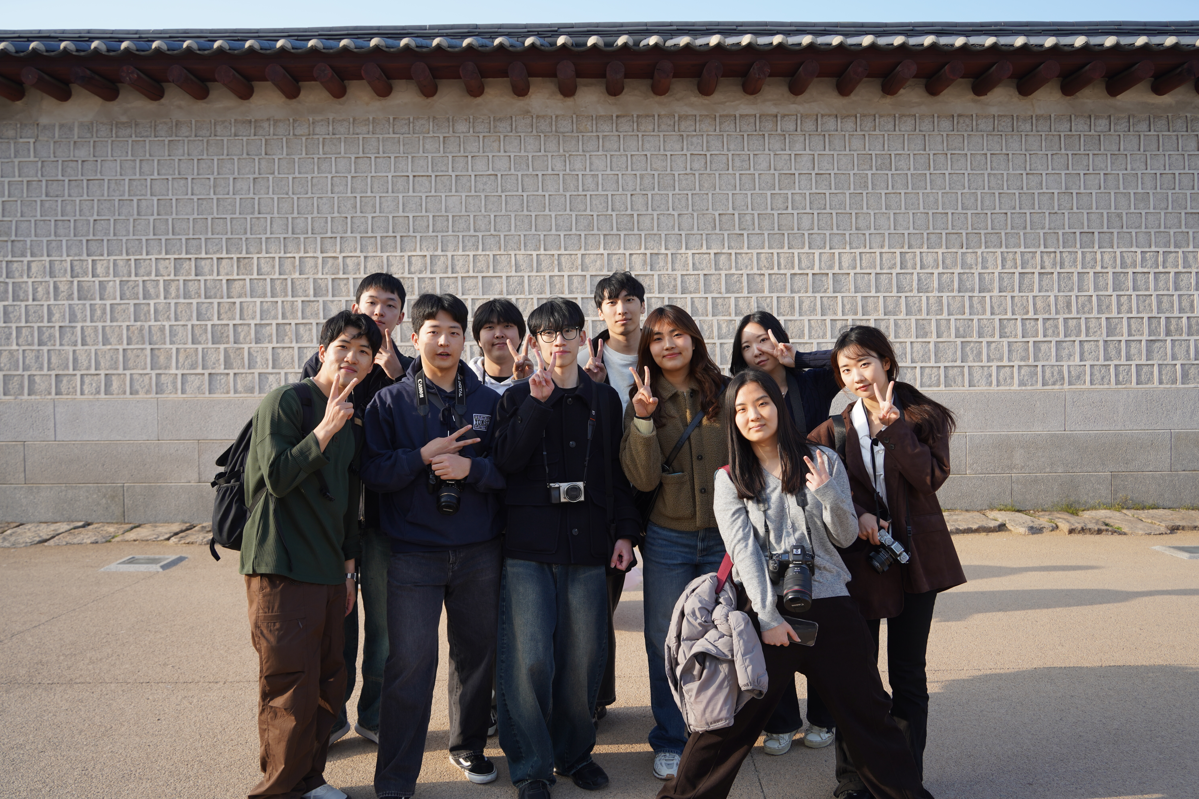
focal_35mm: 28
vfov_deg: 46.4
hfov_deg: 65.5
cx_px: 600
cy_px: 400
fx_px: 932
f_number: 5.6
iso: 100
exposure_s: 1/160
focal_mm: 28
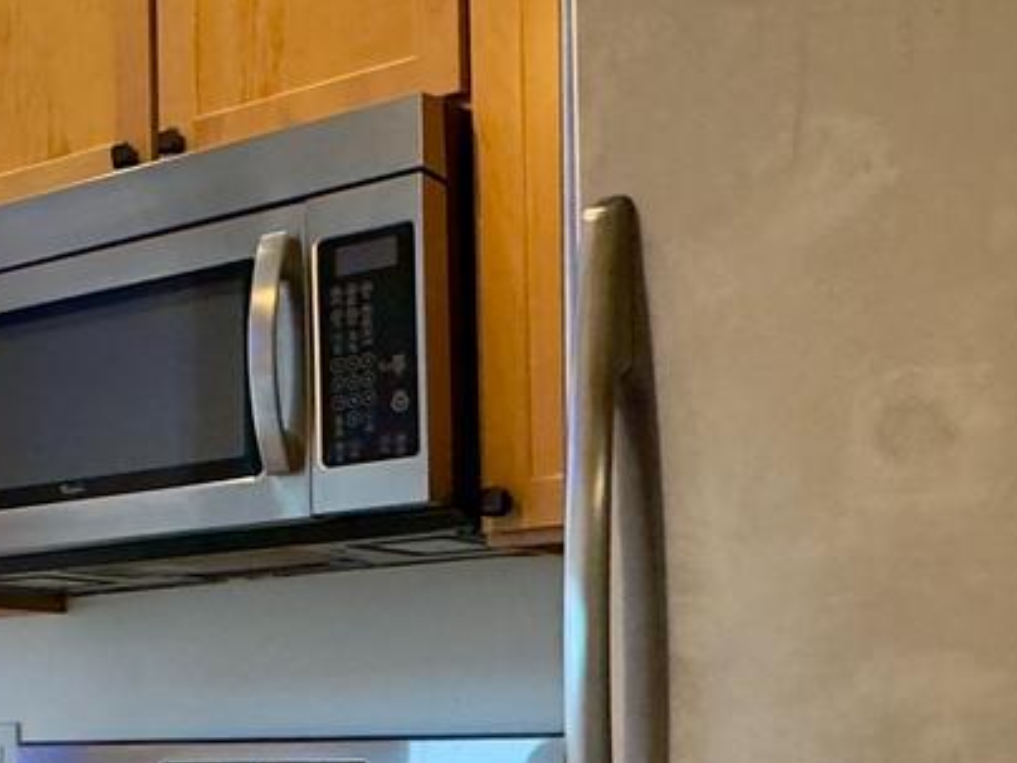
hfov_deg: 24.3
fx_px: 2086
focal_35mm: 71
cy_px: 758
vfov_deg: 20.1
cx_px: -274
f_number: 2.2
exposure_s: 1/120
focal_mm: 2.22
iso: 320
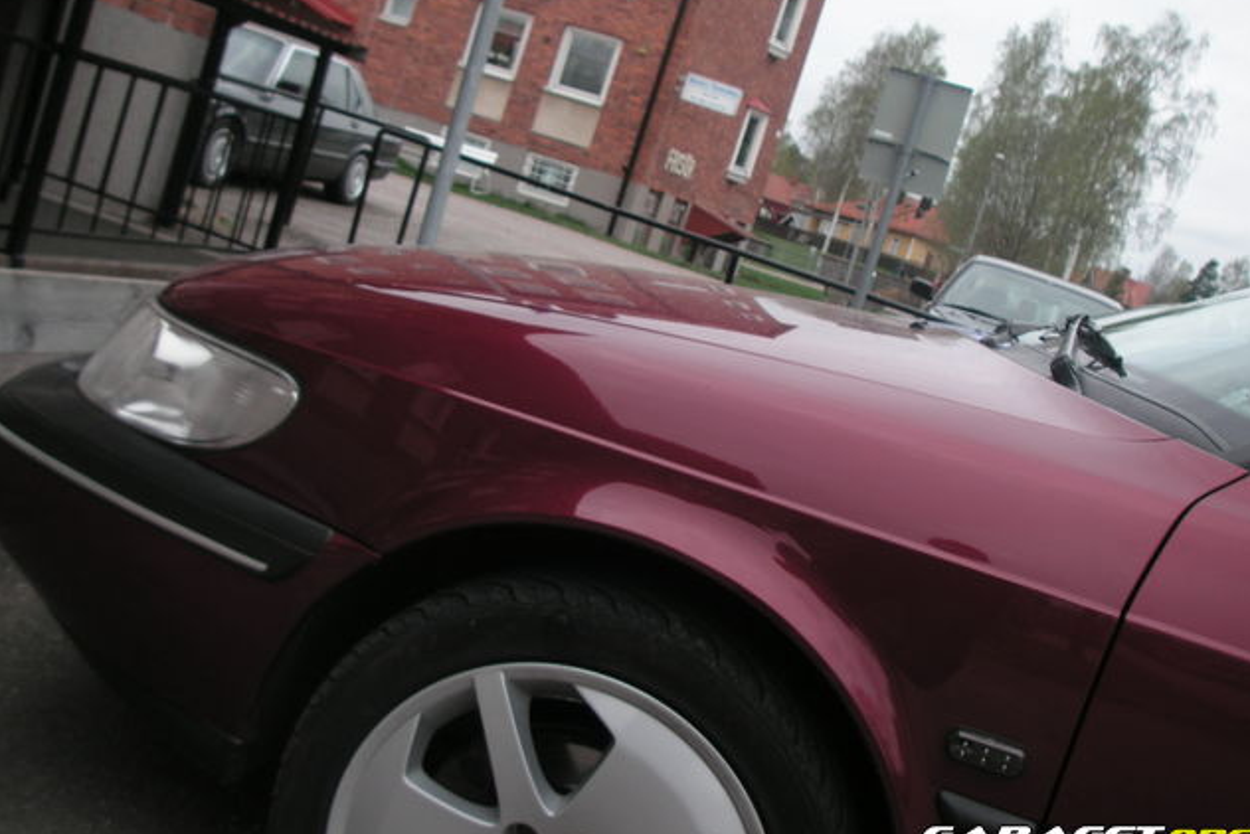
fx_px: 1389
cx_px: 627
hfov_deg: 48.4
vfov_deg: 33.4
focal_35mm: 40
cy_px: 381
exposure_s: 1/250
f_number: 3.3
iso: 50
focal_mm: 6.3
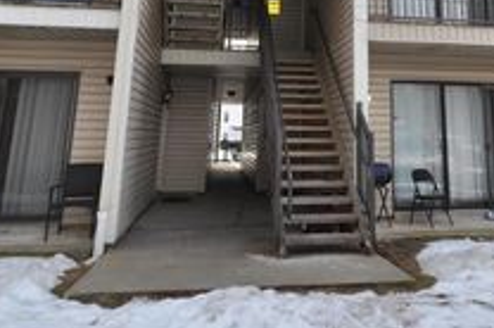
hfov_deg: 51.8
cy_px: -21
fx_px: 493
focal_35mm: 36
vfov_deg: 32.8
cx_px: 344
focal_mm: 10
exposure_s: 1/200
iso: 200
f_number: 11
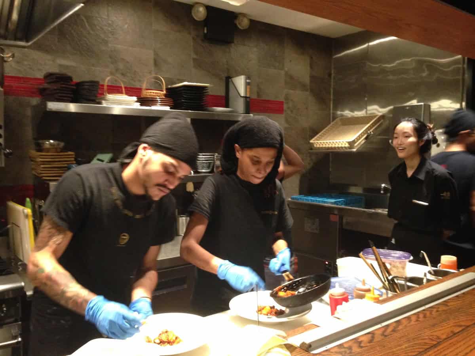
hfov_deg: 55.4
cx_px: 238
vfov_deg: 42.9
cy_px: 178
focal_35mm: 33
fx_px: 453
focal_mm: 4.1
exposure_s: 1/15
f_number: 2.4
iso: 400
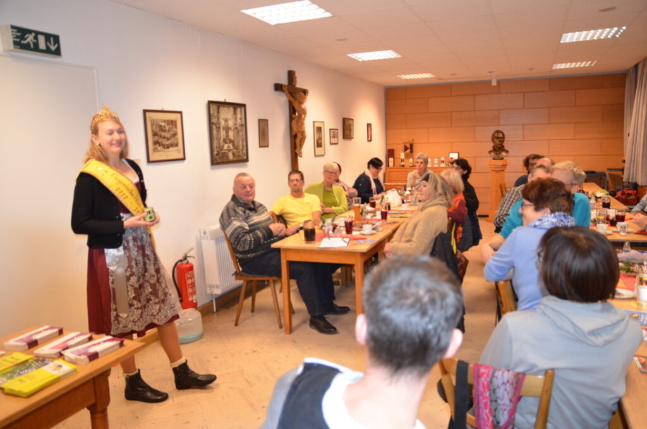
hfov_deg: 70.6
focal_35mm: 26
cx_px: 324
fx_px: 457
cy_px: 214
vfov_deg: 50.2
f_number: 2.8
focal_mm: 17
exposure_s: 1/60
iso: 800
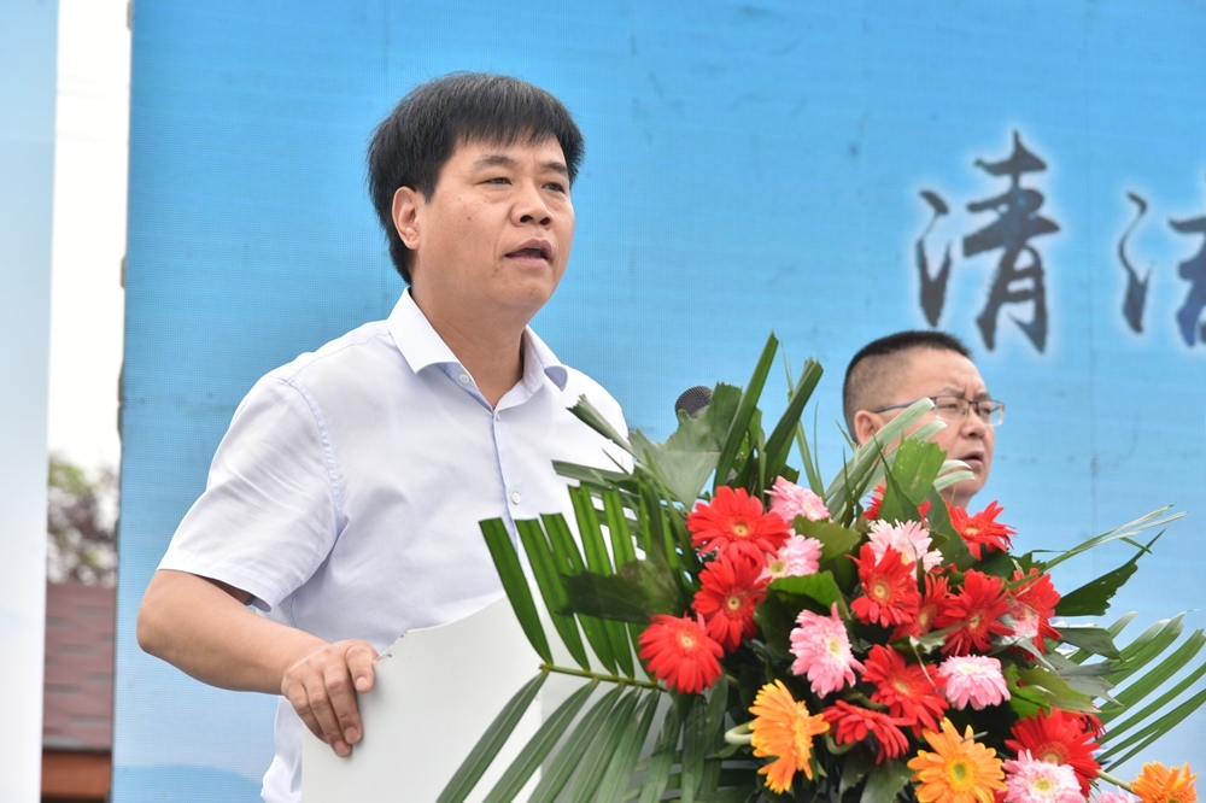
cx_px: 603
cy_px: 402
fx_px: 4018
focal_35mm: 120
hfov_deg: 17.1
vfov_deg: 11.4
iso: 100
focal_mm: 120
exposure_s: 1/160
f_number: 5
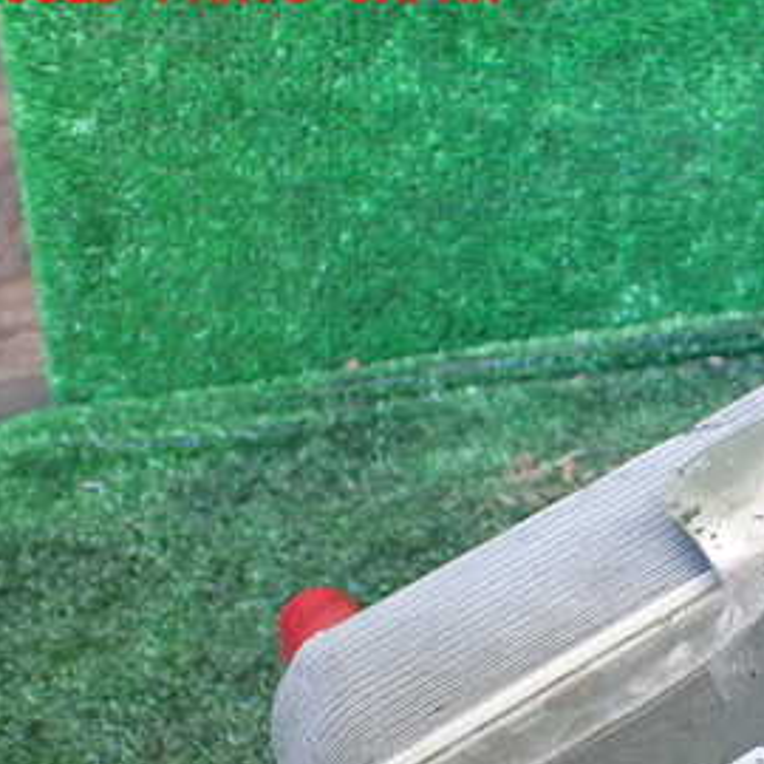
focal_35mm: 59
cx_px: 835
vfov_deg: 28.6
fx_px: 1473
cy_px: 586
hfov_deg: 26.8
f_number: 2.3
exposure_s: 1/80
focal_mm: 5.4
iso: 800
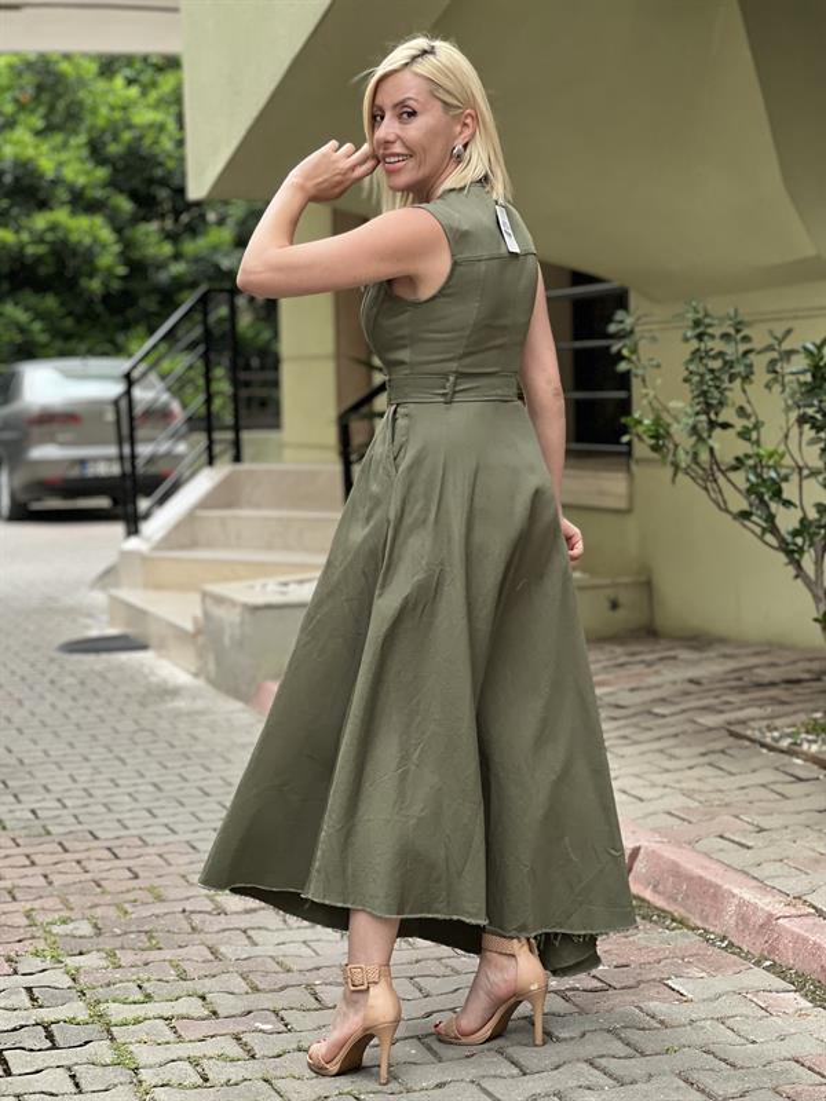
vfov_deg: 25.3
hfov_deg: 19.1
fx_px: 2450
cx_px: 413
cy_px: 550
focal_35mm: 77
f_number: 2.8
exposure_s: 1/116
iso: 250
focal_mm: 9
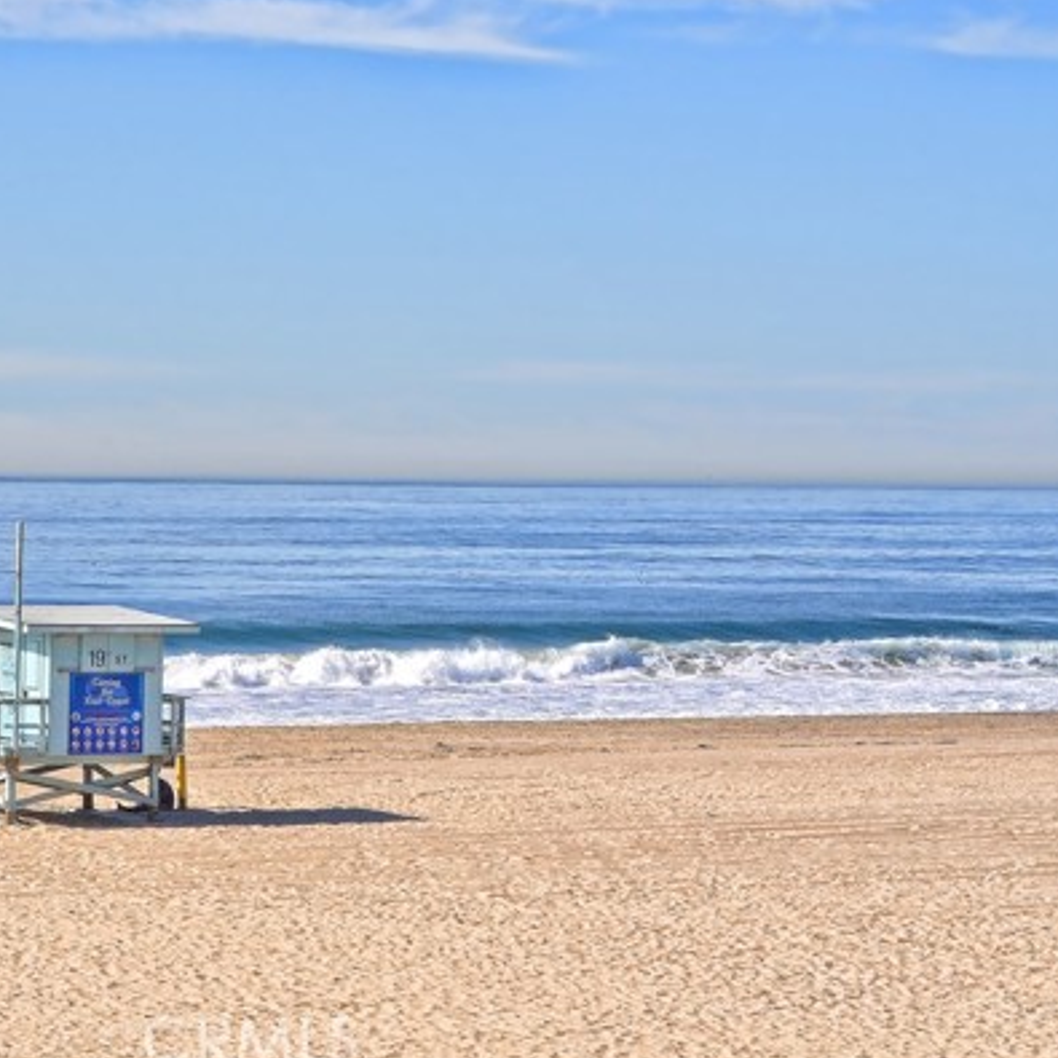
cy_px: 510
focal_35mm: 136
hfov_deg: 12.8
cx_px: 284
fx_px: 4703
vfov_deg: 12.8
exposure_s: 1/200
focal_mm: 66
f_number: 16
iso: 200
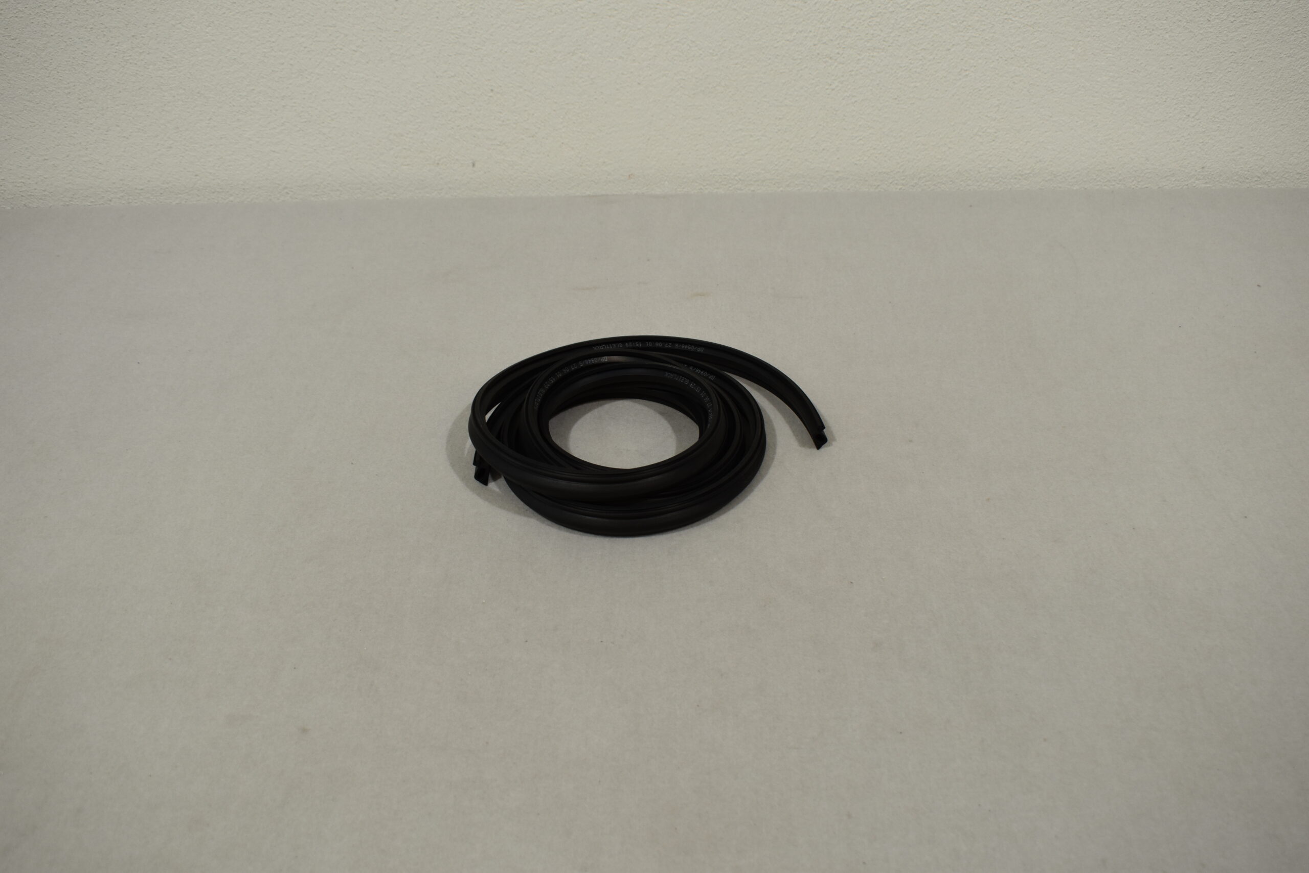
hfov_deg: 53.1
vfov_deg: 36.9
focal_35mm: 36
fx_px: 1309
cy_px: 436
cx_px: 654
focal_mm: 24
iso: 400
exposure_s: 1/125
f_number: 5.6
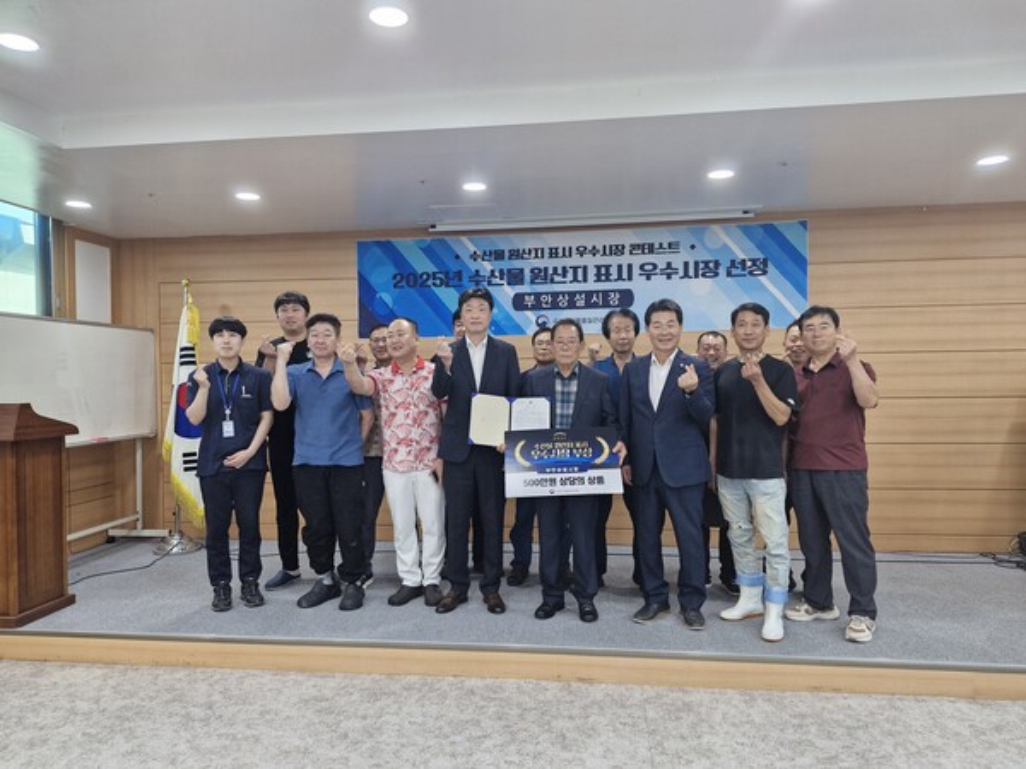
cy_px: 384
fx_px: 682
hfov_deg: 73.9
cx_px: 513
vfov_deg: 58.9
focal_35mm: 23
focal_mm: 5.54
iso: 250
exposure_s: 1/120
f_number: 1.8
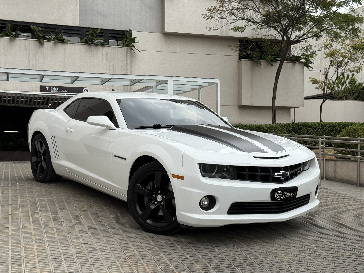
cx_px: 182
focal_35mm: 48
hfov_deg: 39.7
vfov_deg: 30.3
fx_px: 505
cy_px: 136
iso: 64
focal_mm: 6.76
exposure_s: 1/1642
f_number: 1.78
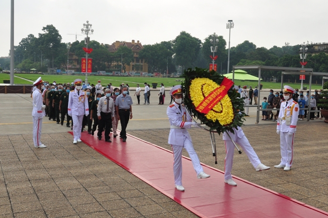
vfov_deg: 32.8
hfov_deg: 47.8
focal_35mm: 41
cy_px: 98
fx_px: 370
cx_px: 175
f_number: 14
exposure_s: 1/200
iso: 320
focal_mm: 21
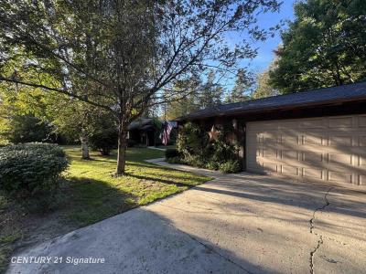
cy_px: 137
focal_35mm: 14
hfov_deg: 102.1
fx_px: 148
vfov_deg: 85.7
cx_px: 183
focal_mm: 2.22
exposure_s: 1/107
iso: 40
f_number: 2.2
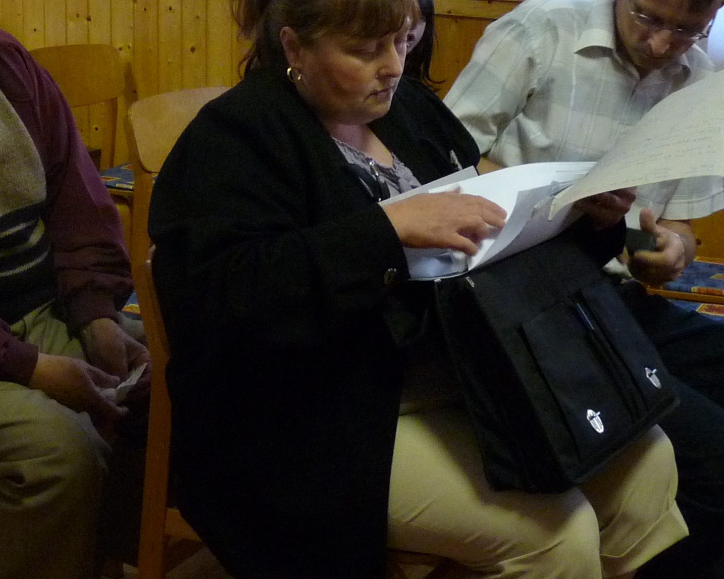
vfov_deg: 21.0
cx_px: 251
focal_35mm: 72
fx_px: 1543
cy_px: 123
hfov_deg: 26.3
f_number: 3
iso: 400
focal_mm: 5.2
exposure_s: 1/30
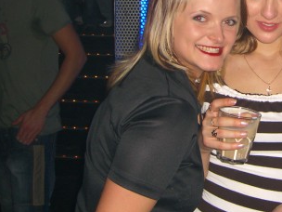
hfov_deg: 25.1
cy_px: 36
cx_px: 260
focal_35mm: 75
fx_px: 611
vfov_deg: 19.4
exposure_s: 1/60
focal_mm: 7.9
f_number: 2.8
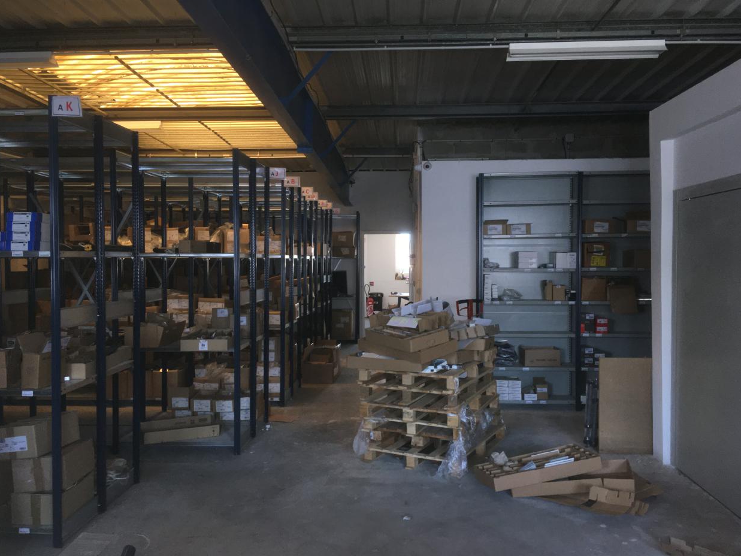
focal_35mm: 30
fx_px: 642
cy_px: 278
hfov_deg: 60.0
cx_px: 380
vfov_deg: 46.8
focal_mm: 4.15
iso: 64
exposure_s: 1/33
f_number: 2.2
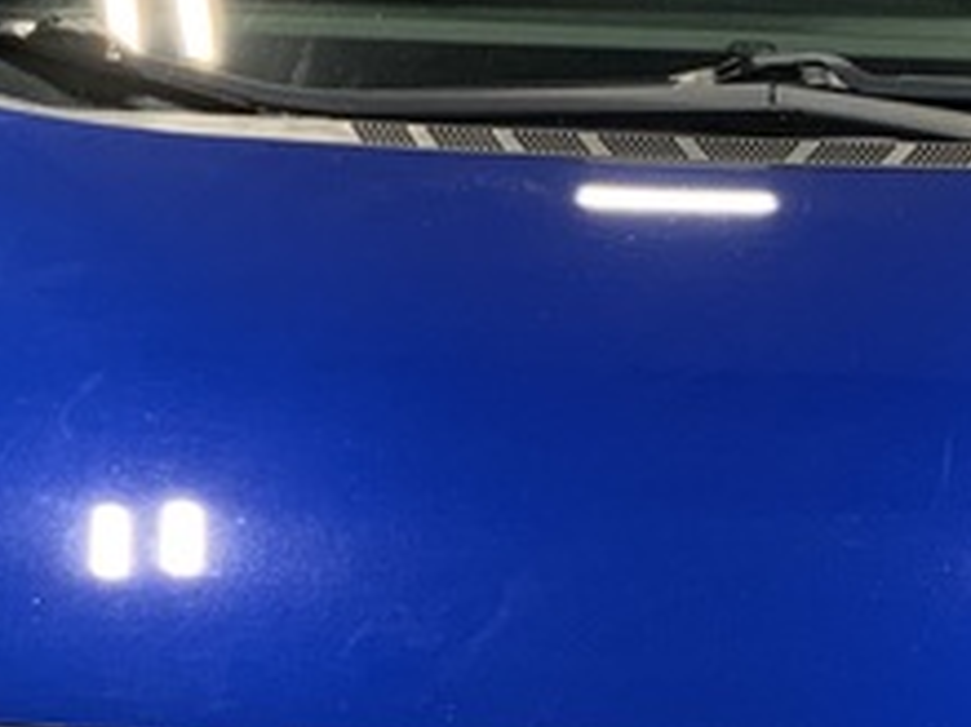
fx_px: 3560
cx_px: 776
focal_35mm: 127
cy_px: 581
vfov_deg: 11.6
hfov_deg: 15.4
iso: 80
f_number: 1.8
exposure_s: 1/60
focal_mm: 3
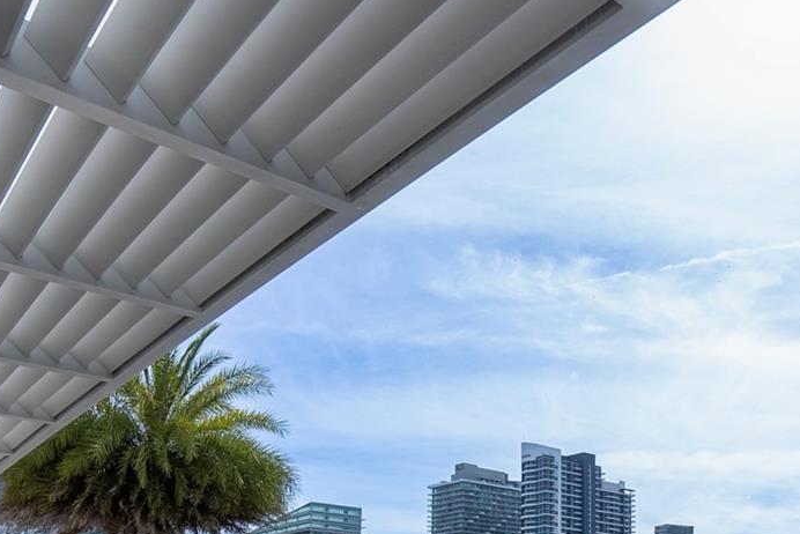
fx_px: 823
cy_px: 576
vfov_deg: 32.1
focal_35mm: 37
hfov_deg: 51.1
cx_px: 521
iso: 250
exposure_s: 1/2000
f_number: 4
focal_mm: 16
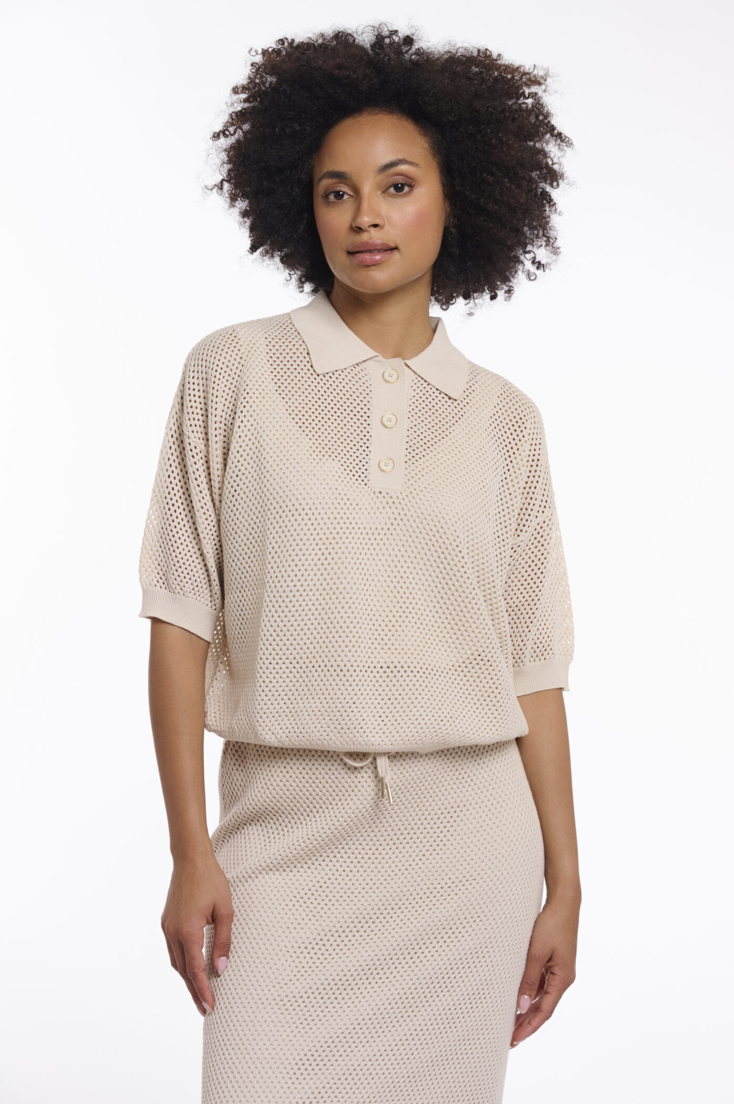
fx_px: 2603
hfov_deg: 16.0
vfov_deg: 23.9
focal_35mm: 85
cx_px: 367
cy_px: 552
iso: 125
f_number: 8
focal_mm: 85
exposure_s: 1/160
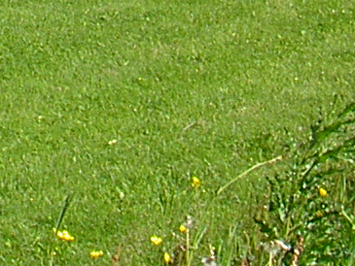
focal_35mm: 277
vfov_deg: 5.0
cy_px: -639
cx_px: -487
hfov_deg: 6.8
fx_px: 2842
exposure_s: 1/250
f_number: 4.7
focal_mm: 8
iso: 100
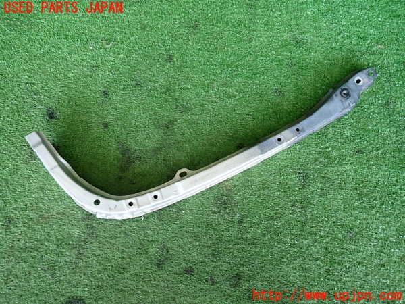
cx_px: 202
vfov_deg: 54.9
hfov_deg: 69.4
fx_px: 292
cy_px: 152
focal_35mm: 25
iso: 200
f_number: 2
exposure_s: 1/80
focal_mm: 4.5
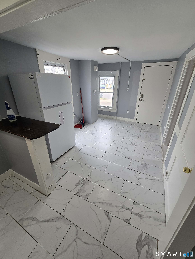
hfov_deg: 89.9
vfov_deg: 106.2
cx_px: 98
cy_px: 130
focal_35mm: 13
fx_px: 98
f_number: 2.2
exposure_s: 1/120
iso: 50
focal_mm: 2.2
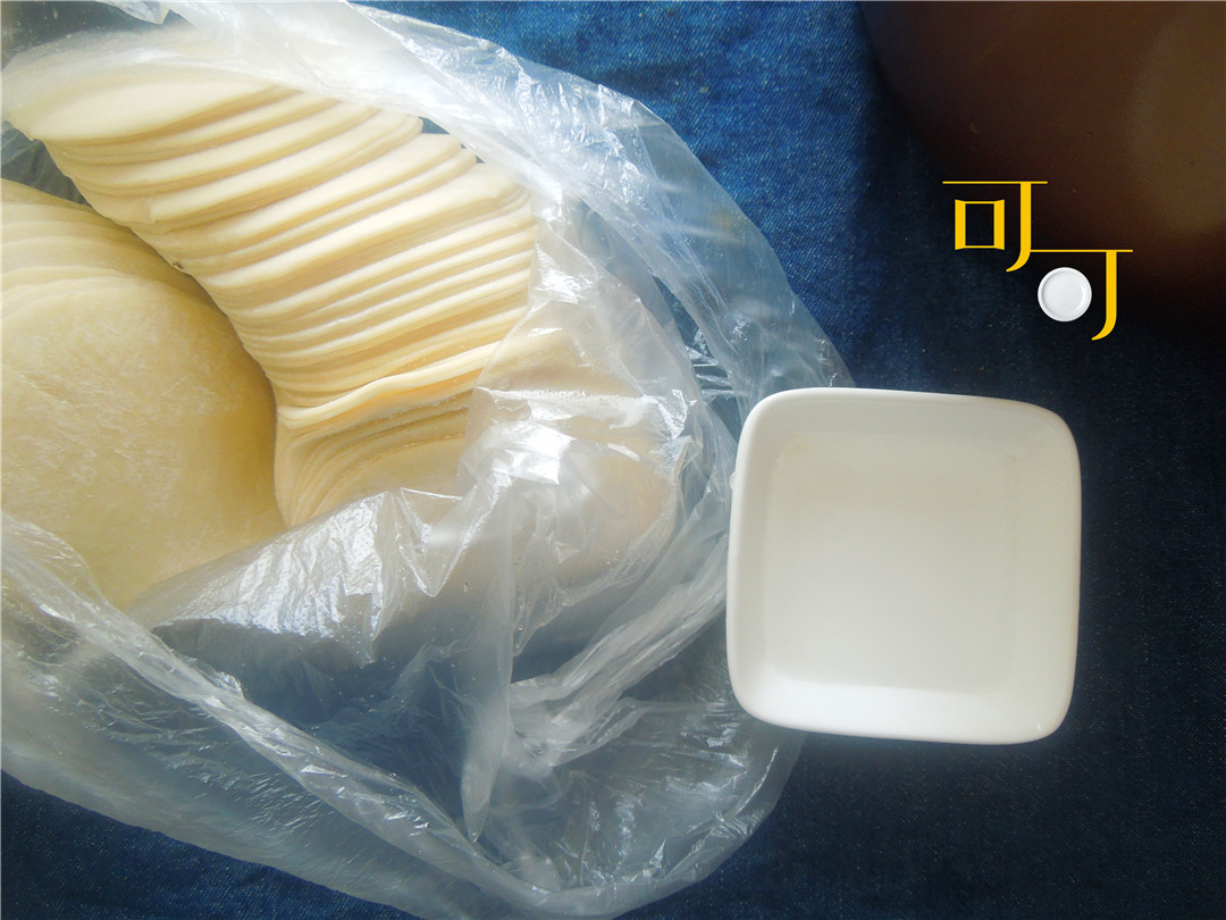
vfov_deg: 54.9
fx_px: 885
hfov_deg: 69.4
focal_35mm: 25
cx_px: 613
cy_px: 460
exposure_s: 1/30
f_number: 3.3
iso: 200
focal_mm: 4.5
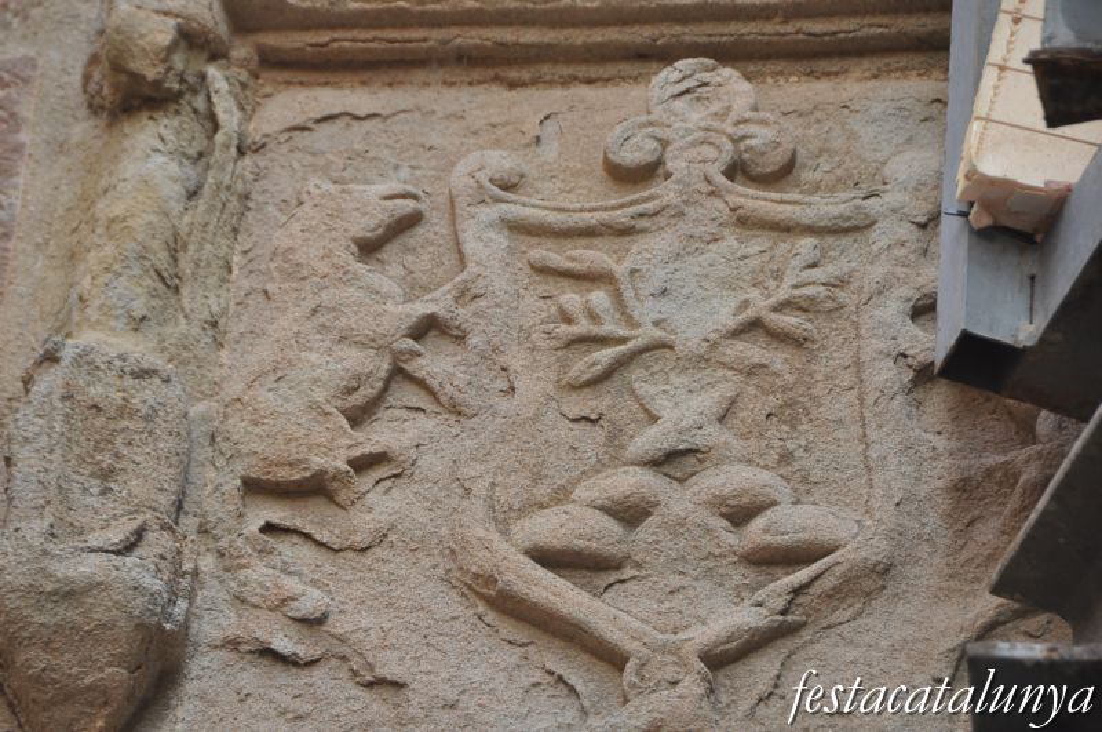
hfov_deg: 6.9
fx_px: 9170
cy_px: 366
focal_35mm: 300
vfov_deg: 4.6
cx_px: 551
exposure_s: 1/160
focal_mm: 200
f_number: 5.6
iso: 500
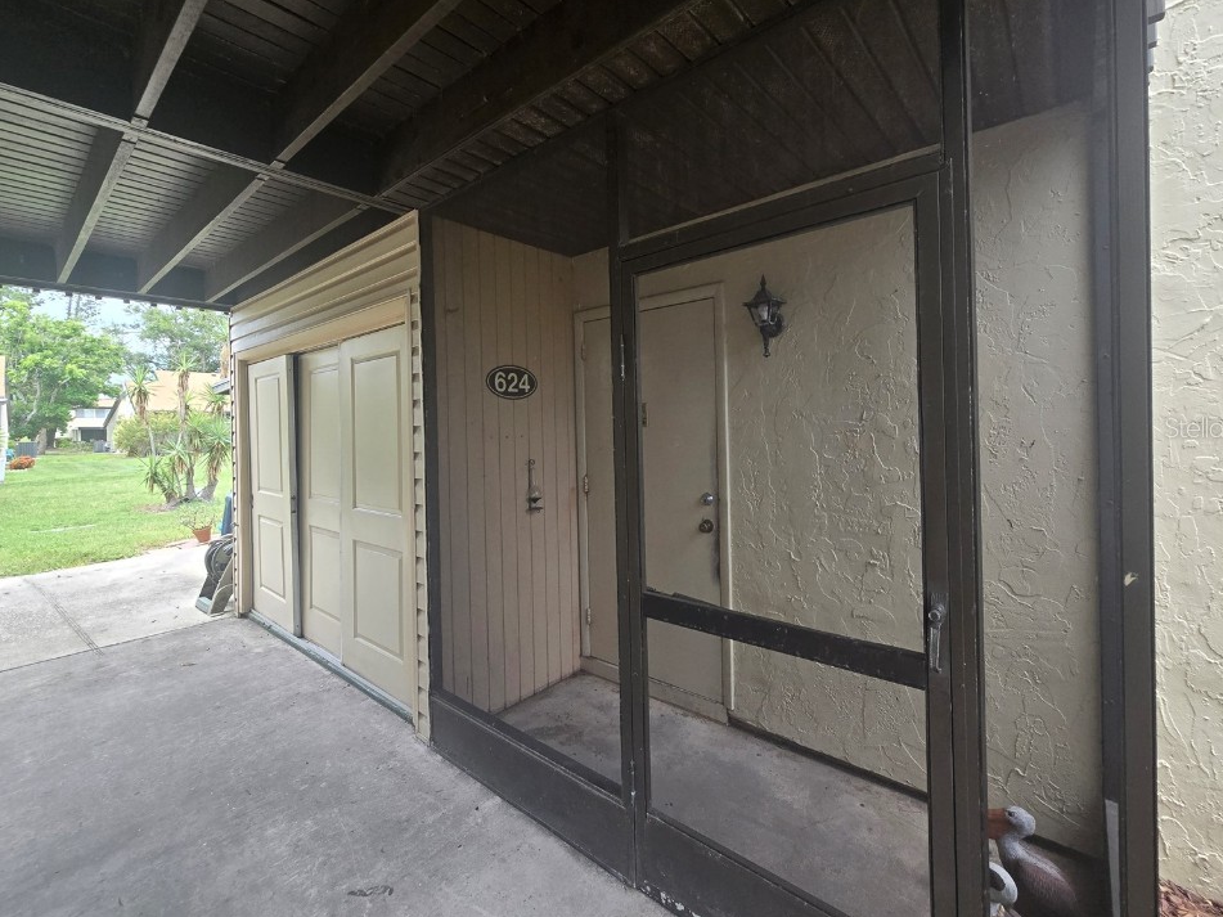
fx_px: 495
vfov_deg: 85.5
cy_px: 427
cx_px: 628
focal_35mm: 14
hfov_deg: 102.0
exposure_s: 1/359
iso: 160
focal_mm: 2.2
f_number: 2.2
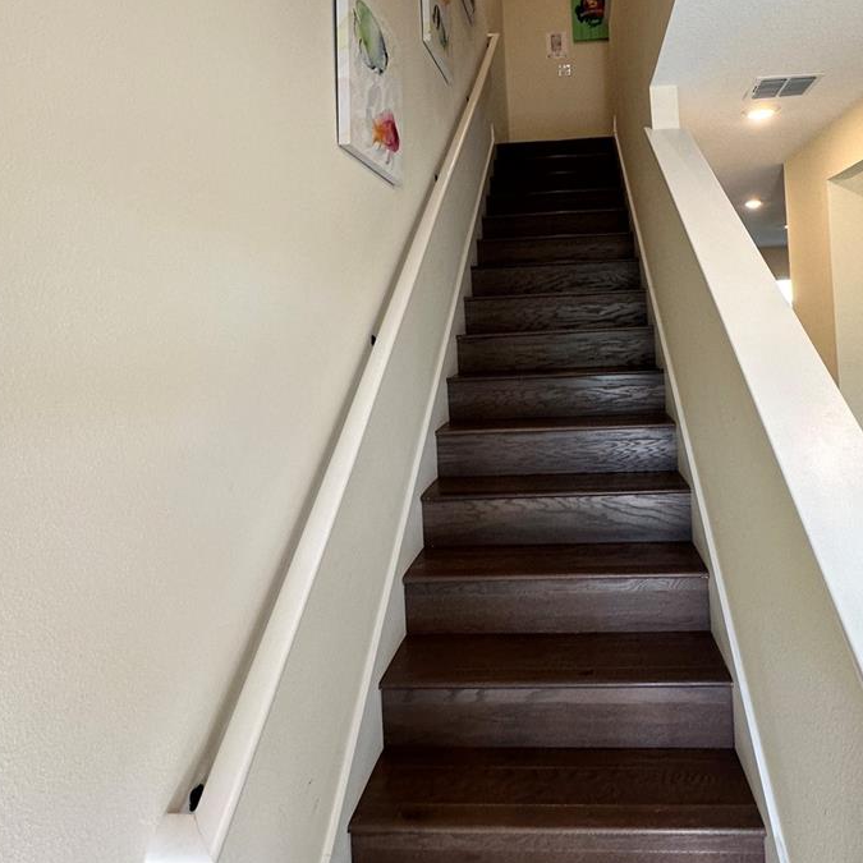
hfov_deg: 68.6
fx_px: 621
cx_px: 538
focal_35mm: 22
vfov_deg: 68.3
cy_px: 313
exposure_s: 1/120
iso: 160
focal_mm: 2.22
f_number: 2.2
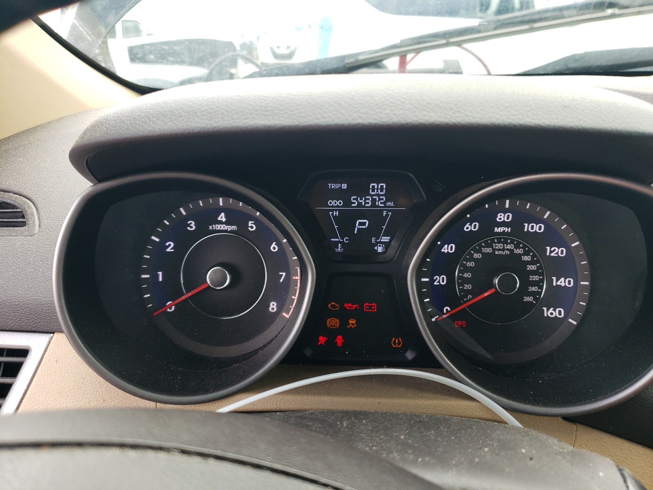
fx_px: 490
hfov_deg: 67.3
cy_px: 245
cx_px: 326
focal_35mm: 26
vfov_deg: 53.1
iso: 50
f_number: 1.5
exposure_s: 1/192
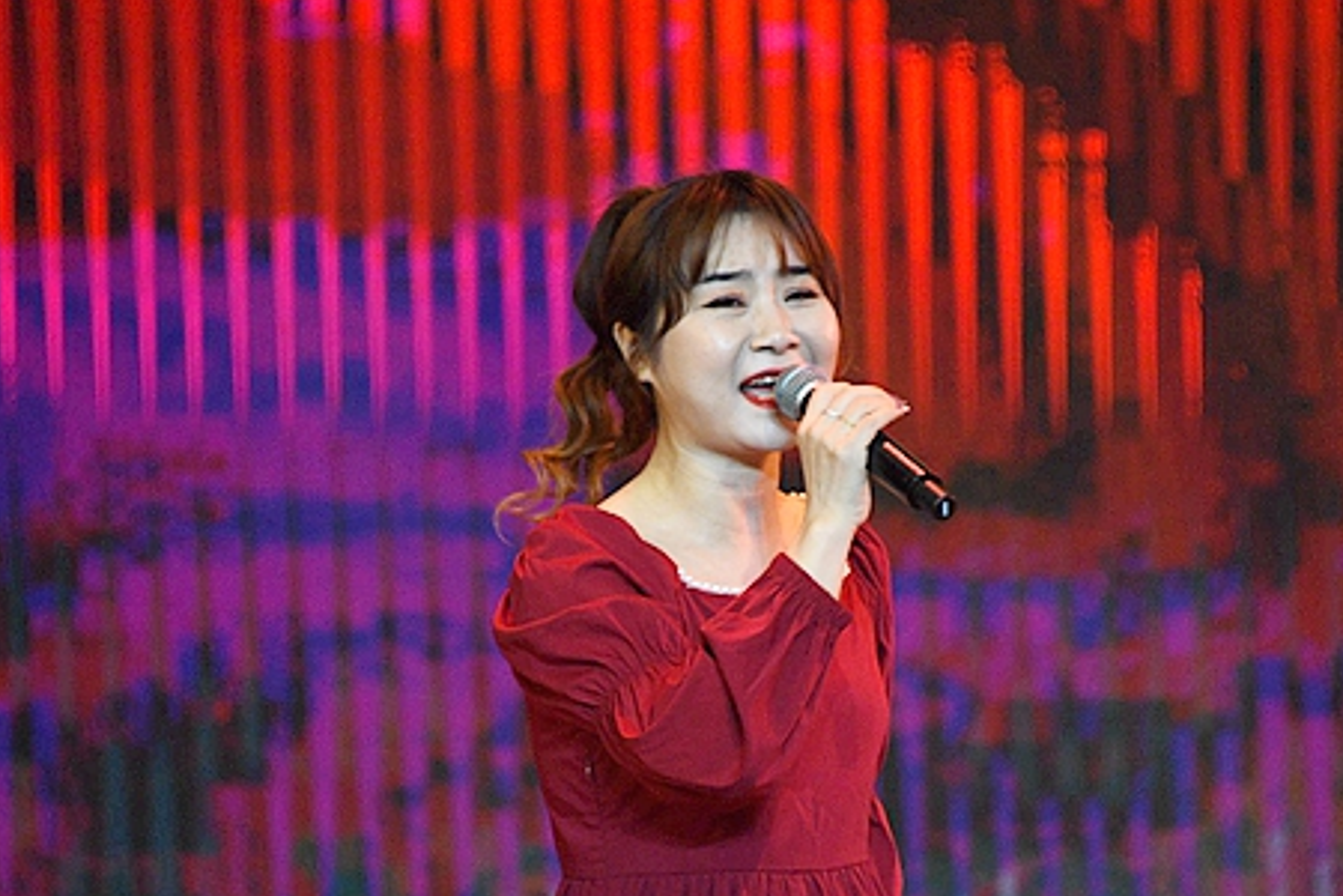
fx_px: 19882
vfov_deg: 2.6
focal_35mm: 533
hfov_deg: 3.9
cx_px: 770
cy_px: 632
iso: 1800
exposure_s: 1/500
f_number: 5.6
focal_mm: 300
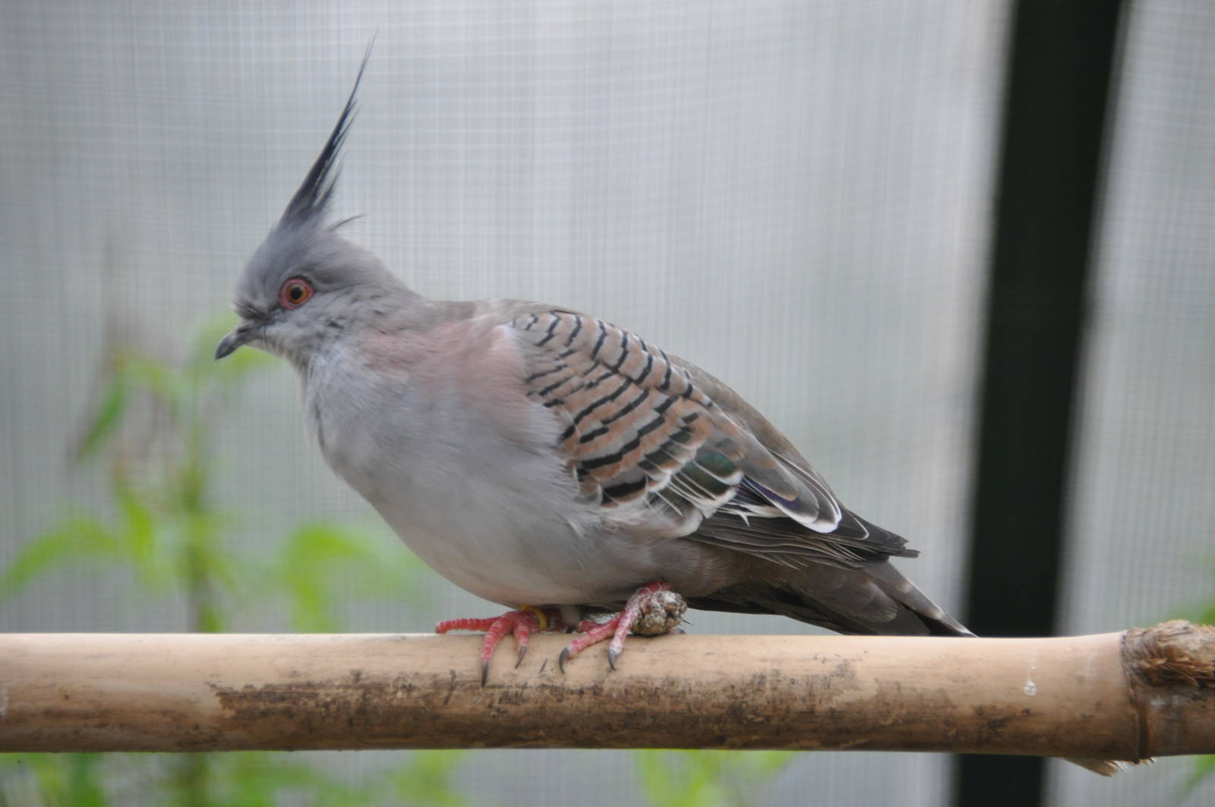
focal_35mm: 405
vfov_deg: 3.4
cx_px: 608
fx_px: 13653
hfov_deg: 5.1
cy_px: 404
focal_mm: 270
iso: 1000
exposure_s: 1/640
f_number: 6.3
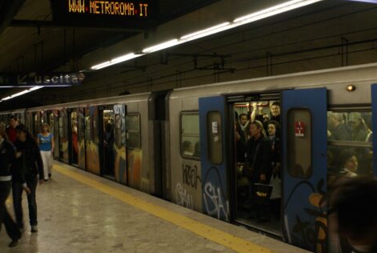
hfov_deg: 46.3
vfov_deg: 32.0
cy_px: 123
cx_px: 182
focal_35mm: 42
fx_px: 441
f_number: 4
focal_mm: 22
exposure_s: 1/30
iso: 400
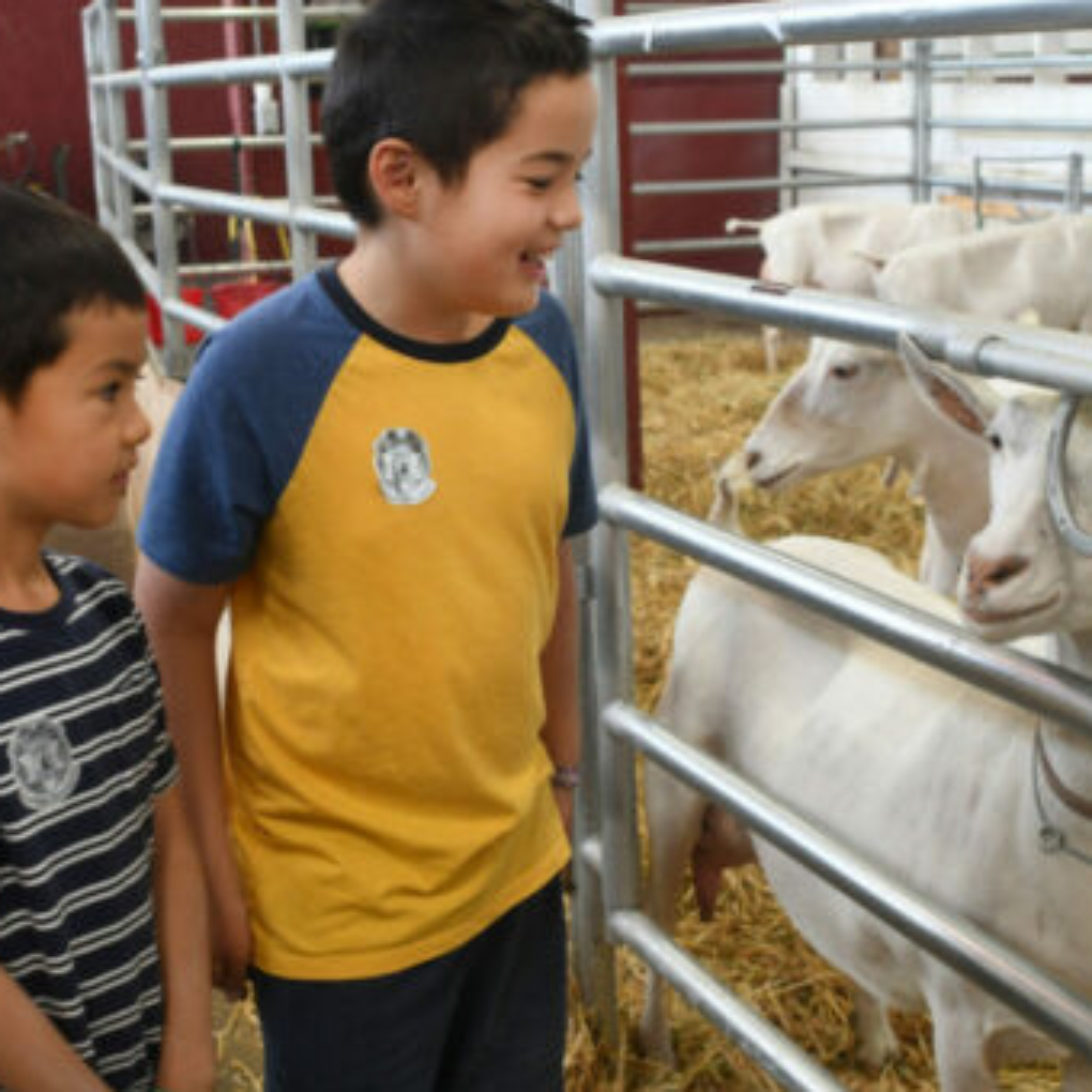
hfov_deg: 31.6
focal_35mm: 54
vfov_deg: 31.6
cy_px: 530
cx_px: 636
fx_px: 1927
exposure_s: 1/80
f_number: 4
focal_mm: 24
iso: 800
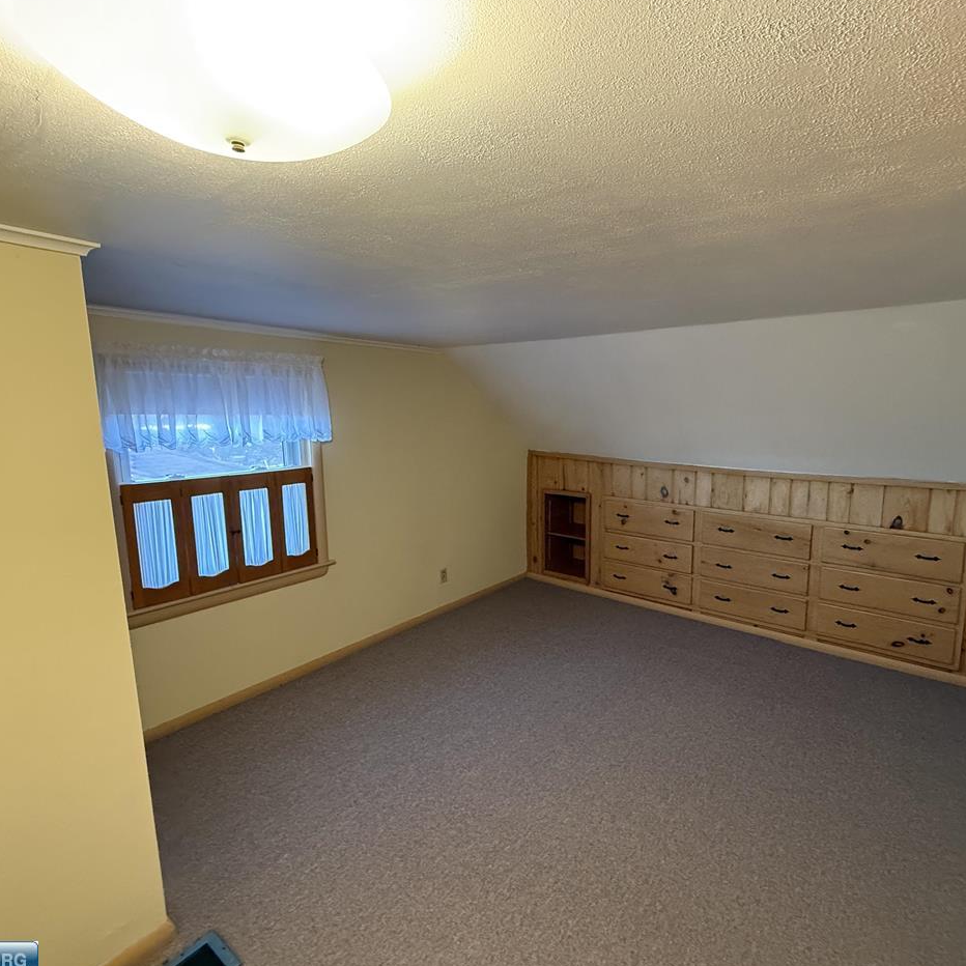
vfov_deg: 84.0
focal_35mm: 17
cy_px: 482
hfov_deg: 83.3
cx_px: 561
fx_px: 537
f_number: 2.2
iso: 640
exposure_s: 1/60
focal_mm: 2.22
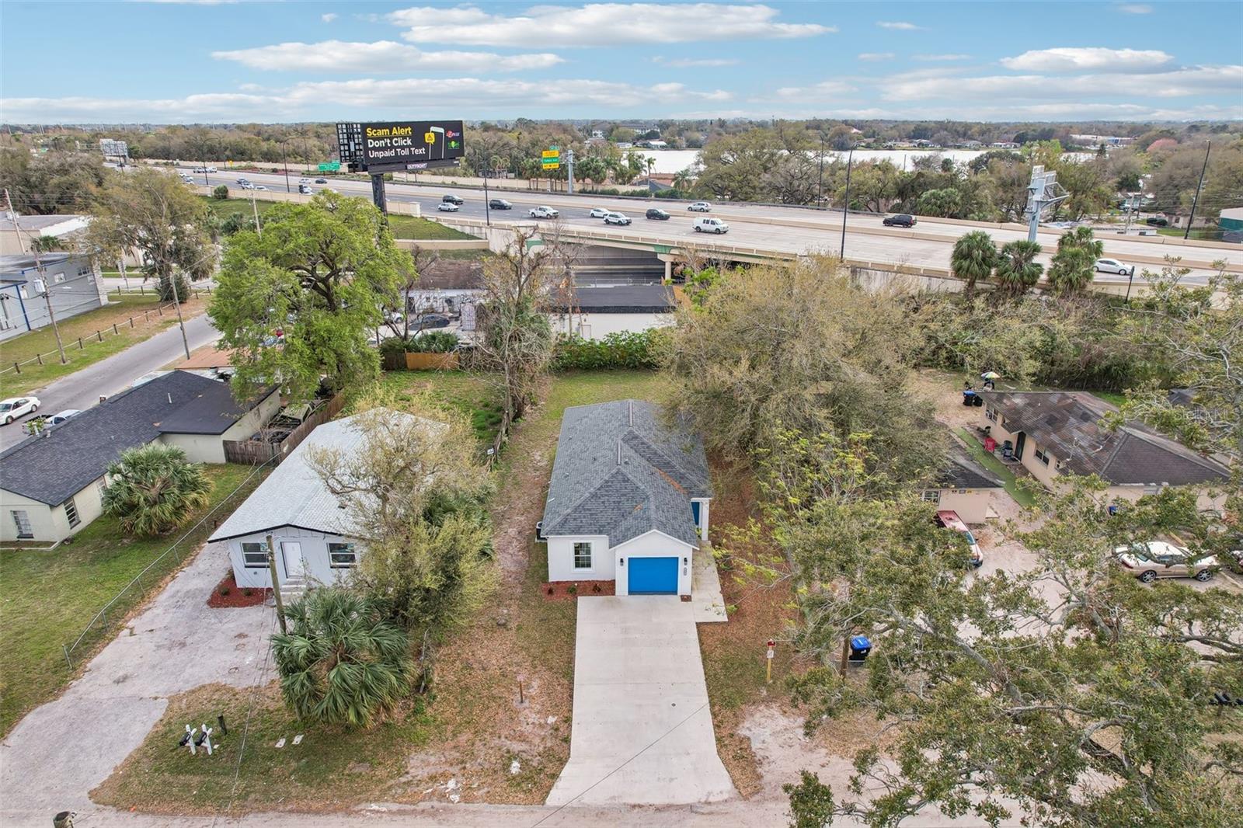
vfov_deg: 57.2
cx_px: 622
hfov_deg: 78.6
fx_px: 759
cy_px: 414
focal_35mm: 22
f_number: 2.8
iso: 100
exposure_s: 1/640
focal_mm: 8.4
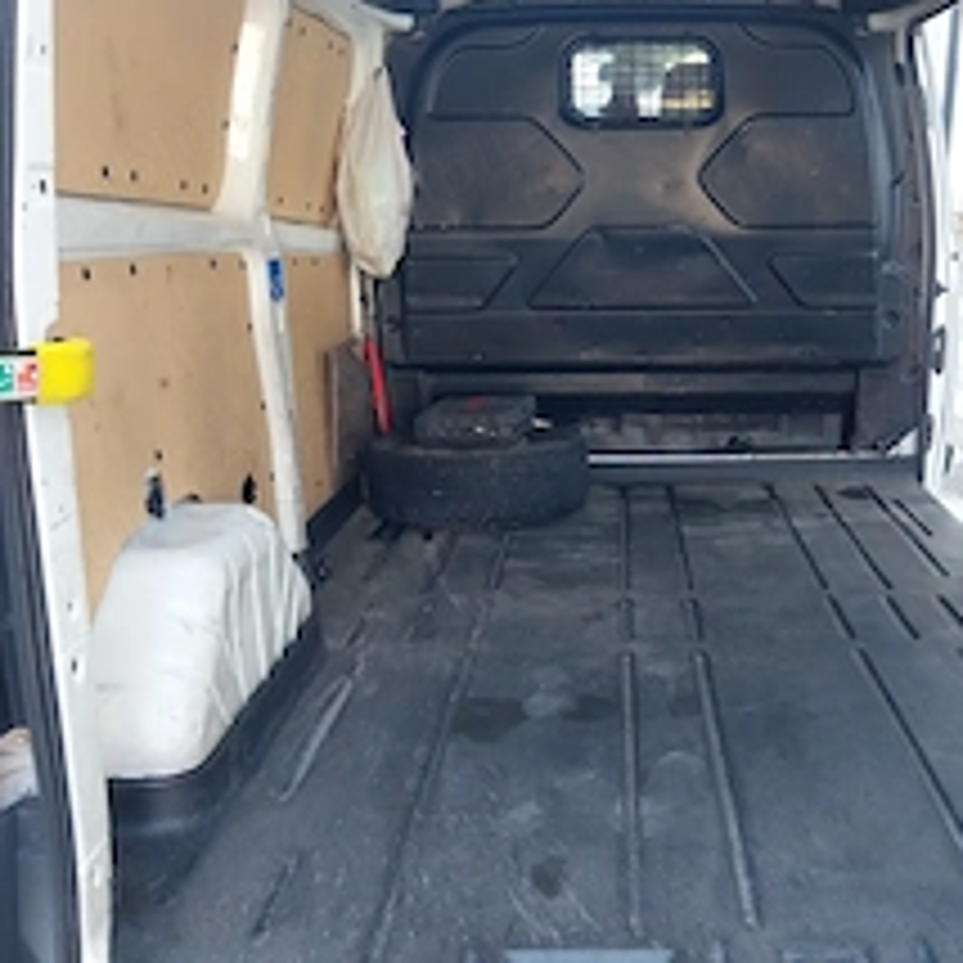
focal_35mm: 43
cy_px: 558
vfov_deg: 39.1
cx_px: 662
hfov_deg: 38.6
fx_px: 1353
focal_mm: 4
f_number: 1.8
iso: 64
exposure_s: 1/50
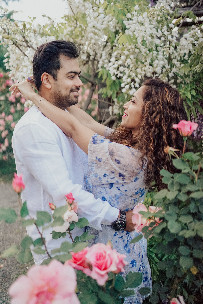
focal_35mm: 35
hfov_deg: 37.9
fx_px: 296
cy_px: 152
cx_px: 102
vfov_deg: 54.4
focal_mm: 35
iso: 3200
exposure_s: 1/8000
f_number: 1.6
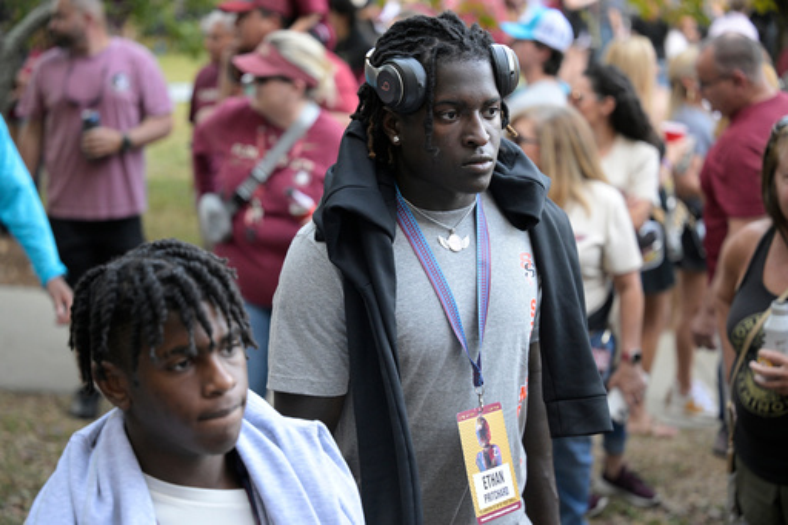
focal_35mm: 70
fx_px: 1532
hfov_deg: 28.9
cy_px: 262
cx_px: 394
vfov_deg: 19.4
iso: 2200
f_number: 2.8
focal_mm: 70
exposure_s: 1/1000
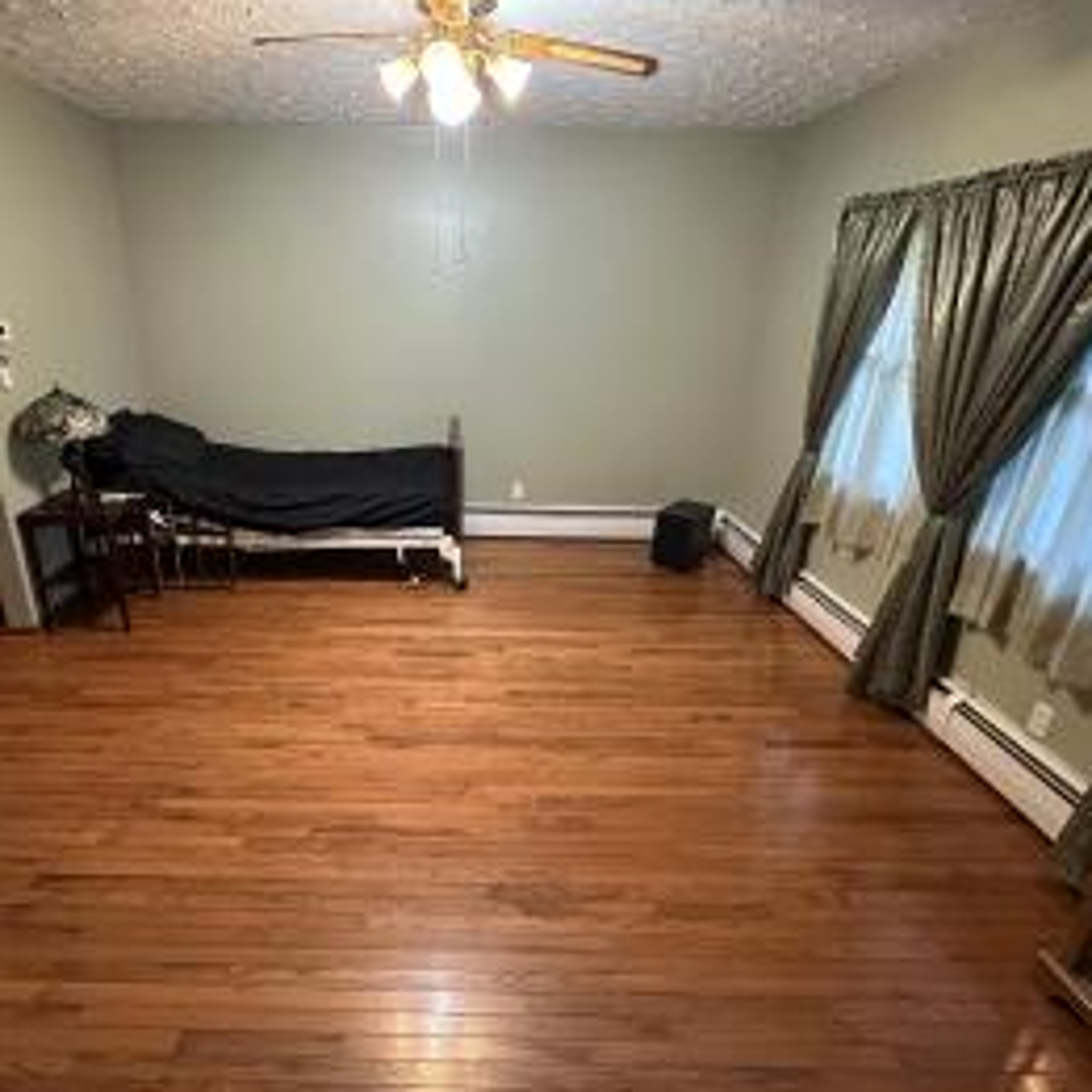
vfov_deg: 77.7
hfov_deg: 76.7
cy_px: 552
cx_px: 431
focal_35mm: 19
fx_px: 678
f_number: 2.2
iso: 1250
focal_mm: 2.22
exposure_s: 1/60
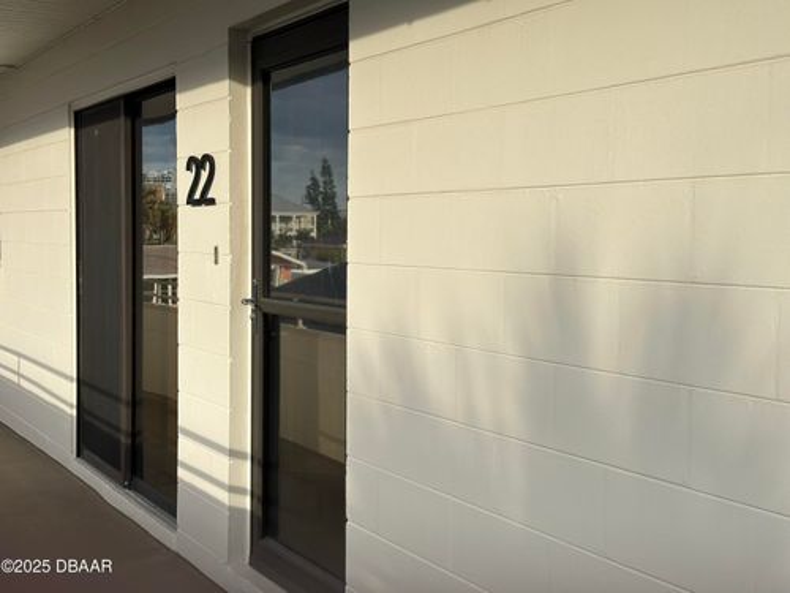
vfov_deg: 30.3
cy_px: 296
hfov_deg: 39.7
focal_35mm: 48
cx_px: 395
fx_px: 1095
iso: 100
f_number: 1.78
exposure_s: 1/3876
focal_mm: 6.86
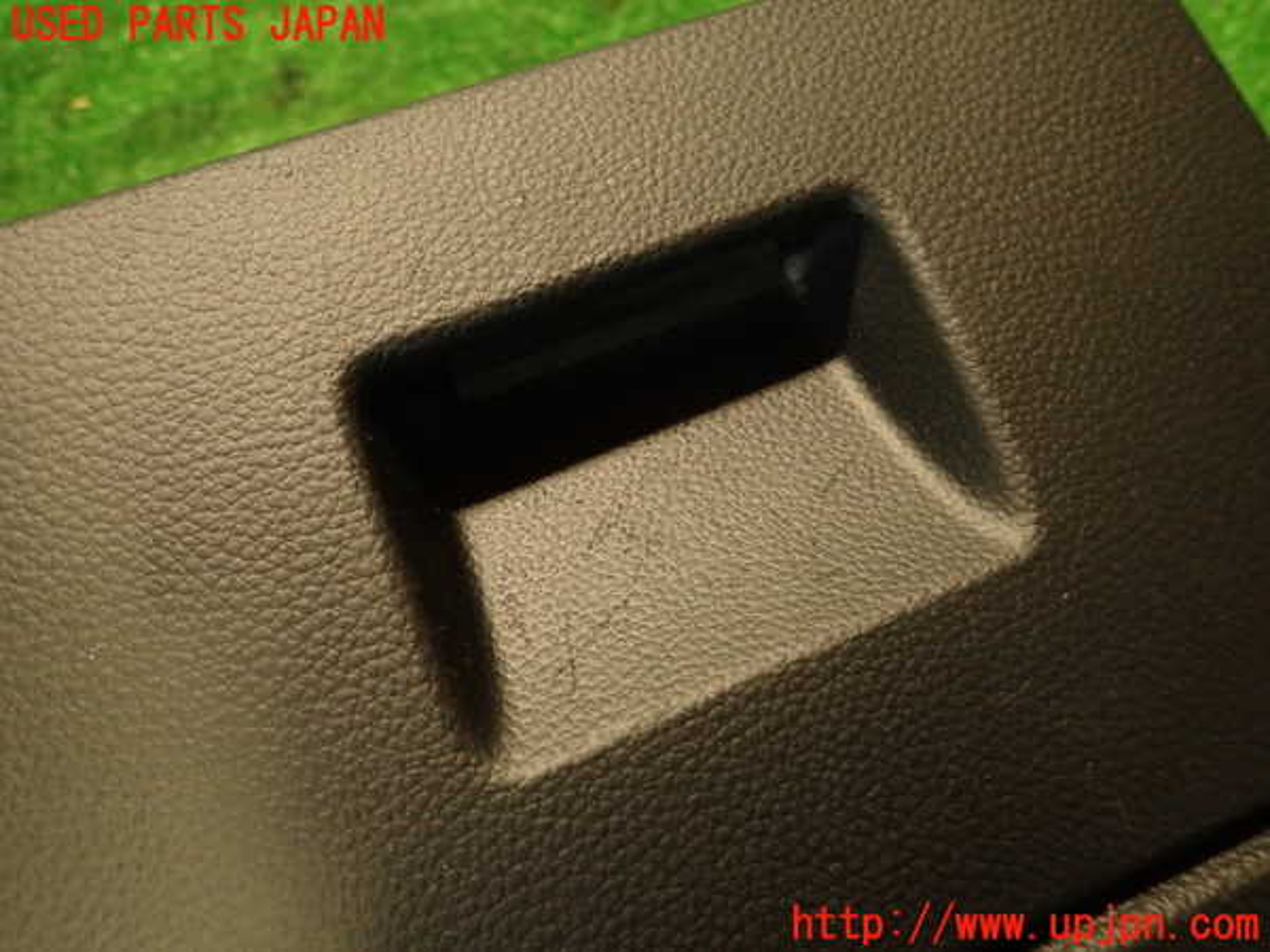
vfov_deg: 54.9
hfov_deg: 69.4
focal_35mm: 25
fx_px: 917
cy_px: 476
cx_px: 635
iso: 400
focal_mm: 4.5
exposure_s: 1/30
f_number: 2
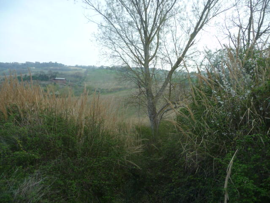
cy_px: 102
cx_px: 135
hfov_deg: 63.4
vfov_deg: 49.7
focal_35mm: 28
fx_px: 218
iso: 100
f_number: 3.3
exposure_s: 1/125
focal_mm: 4.7
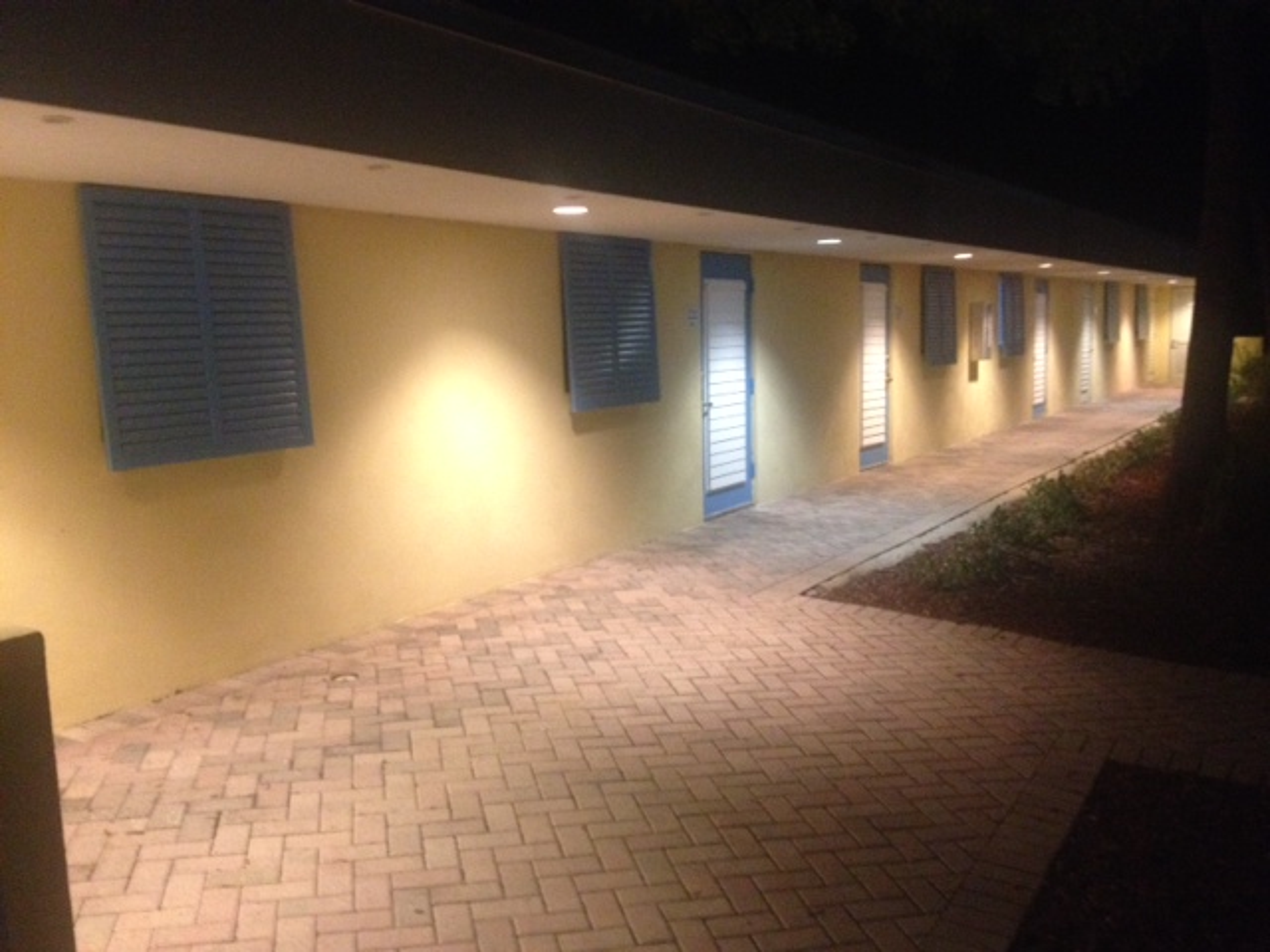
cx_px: 635
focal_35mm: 35
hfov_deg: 52.6
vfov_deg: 40.7
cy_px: 476
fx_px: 1284
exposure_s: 1/15
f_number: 2.4
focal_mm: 4.28
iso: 500
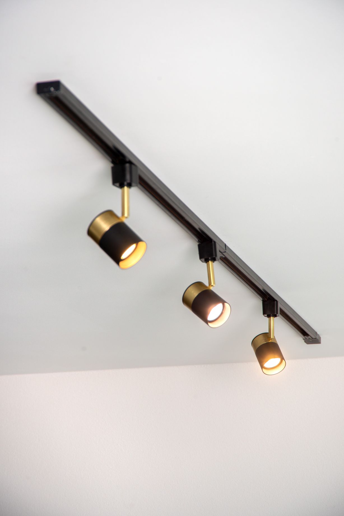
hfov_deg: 11.4
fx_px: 1719
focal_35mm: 120
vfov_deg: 17.1
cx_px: 172
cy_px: 258
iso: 200
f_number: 7.1
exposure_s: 1/20
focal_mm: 120
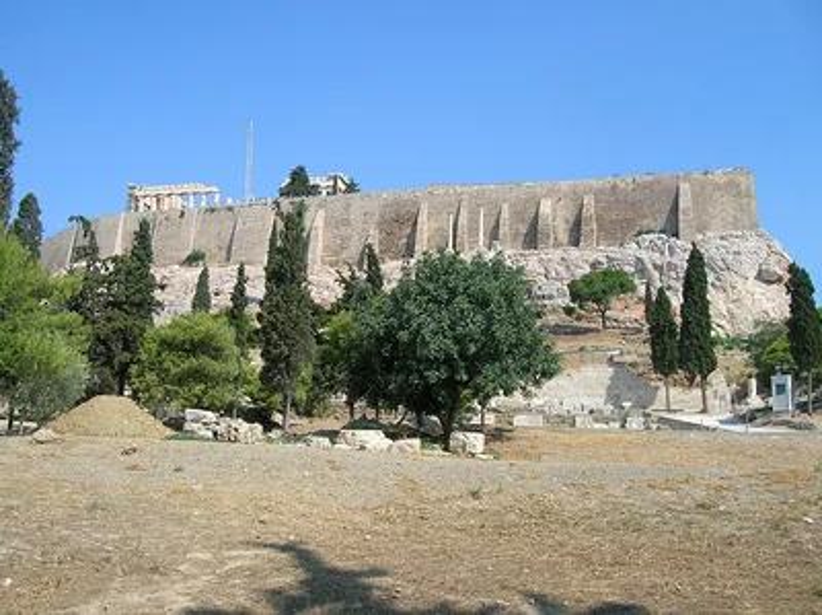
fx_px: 806
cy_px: 308
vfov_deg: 41.7
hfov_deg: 54.0
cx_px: 411
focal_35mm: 34
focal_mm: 5.7
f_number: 4.9
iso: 50
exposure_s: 1/397
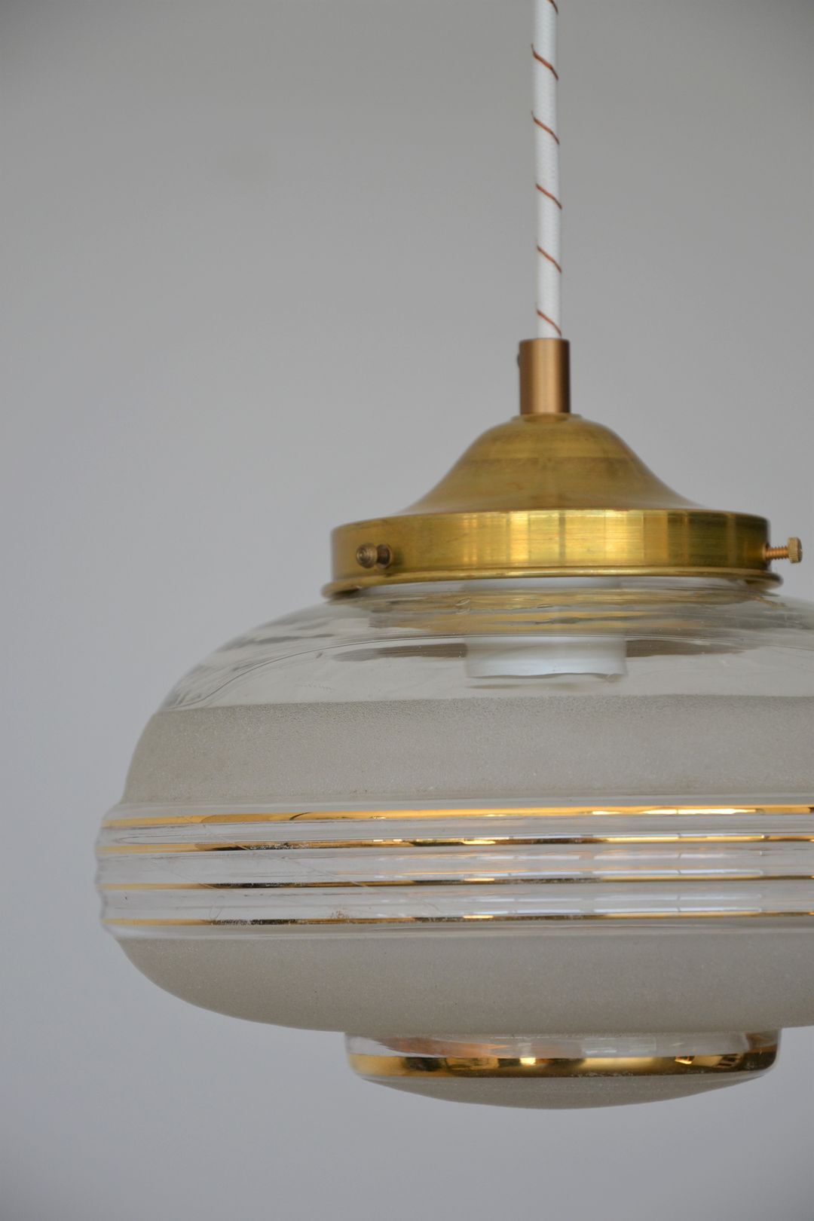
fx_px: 4985
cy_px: 610
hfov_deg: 9.3
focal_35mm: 147
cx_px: 407
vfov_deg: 14.0
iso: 400
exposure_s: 1/250
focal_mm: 98
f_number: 5.6
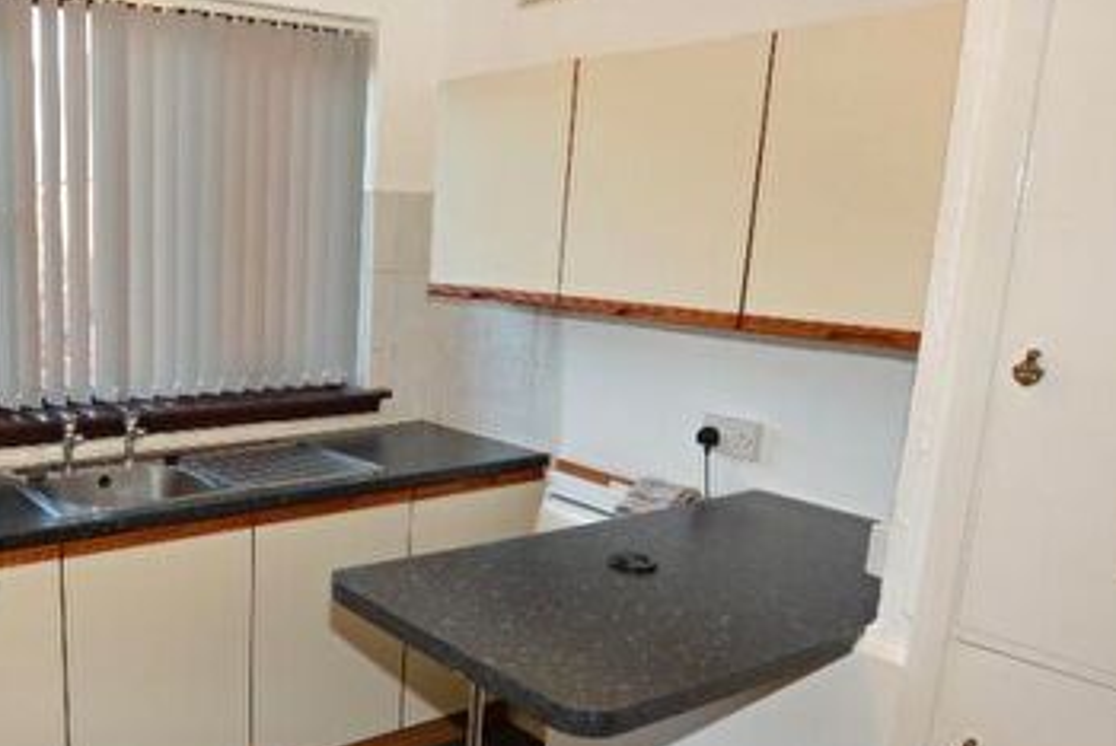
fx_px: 931
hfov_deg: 57.7
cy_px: 416
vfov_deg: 43.6
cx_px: 239
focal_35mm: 30
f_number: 4
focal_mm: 10
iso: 360
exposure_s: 1/60
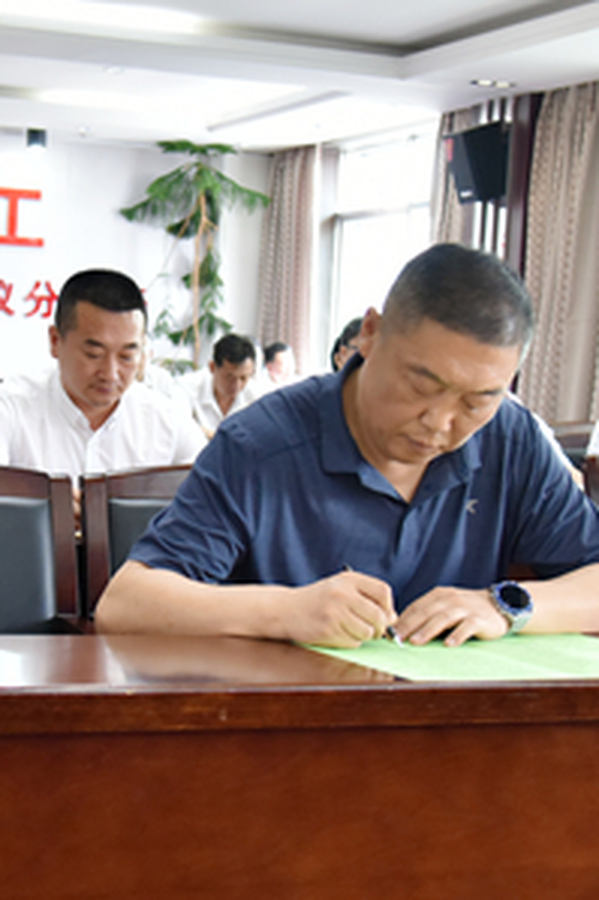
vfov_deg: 35.1
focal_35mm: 57
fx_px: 1424
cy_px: 424
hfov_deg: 22.8
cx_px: 0
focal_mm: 31
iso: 2000
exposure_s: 1/125
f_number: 4
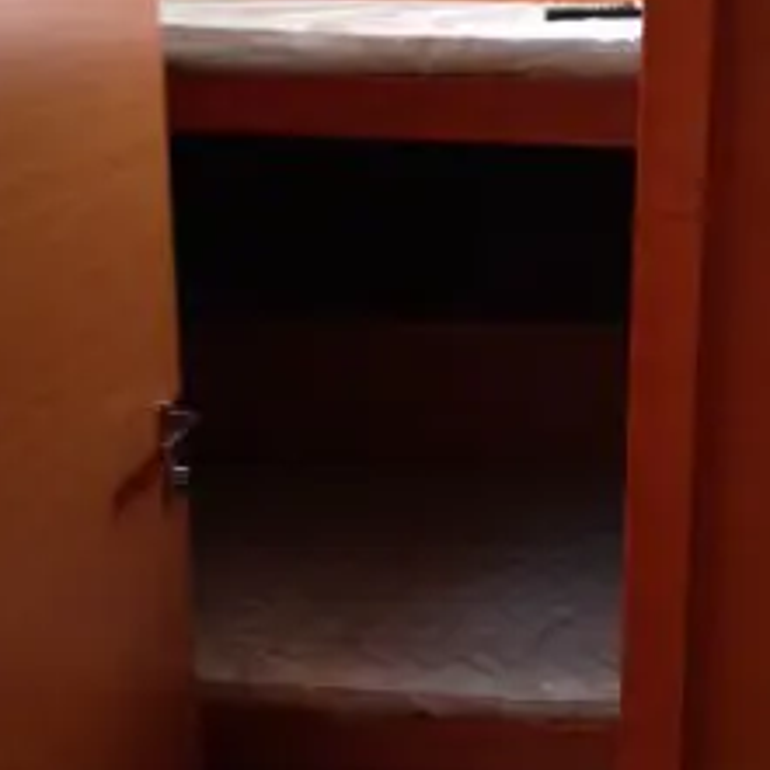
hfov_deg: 29.1
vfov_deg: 29.1
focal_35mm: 59
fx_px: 1485
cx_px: 397
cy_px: 345
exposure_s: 1/20
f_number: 2.4
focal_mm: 4.12
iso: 125
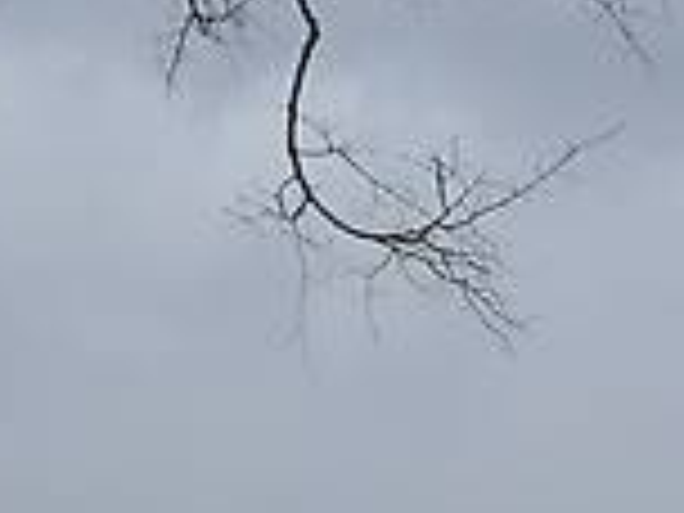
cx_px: 1202
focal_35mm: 284
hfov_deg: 6.8
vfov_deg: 5.0
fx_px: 5607
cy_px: 1384
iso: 100
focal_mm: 25
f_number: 9
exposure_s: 1/320
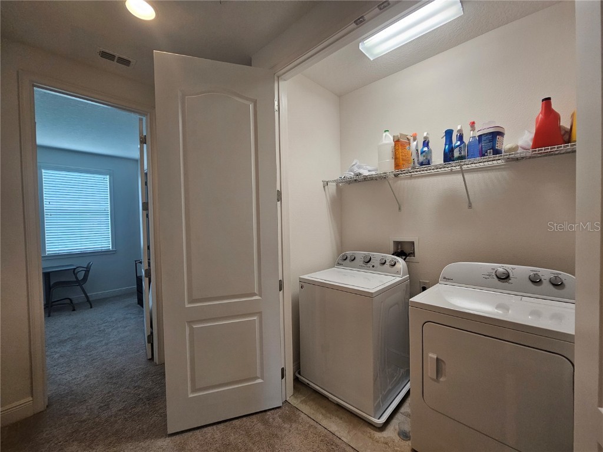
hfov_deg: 106.2
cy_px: 226
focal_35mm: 13
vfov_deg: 89.9
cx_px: 302
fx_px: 226
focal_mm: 2.2
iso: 200
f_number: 2.2
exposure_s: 1/100
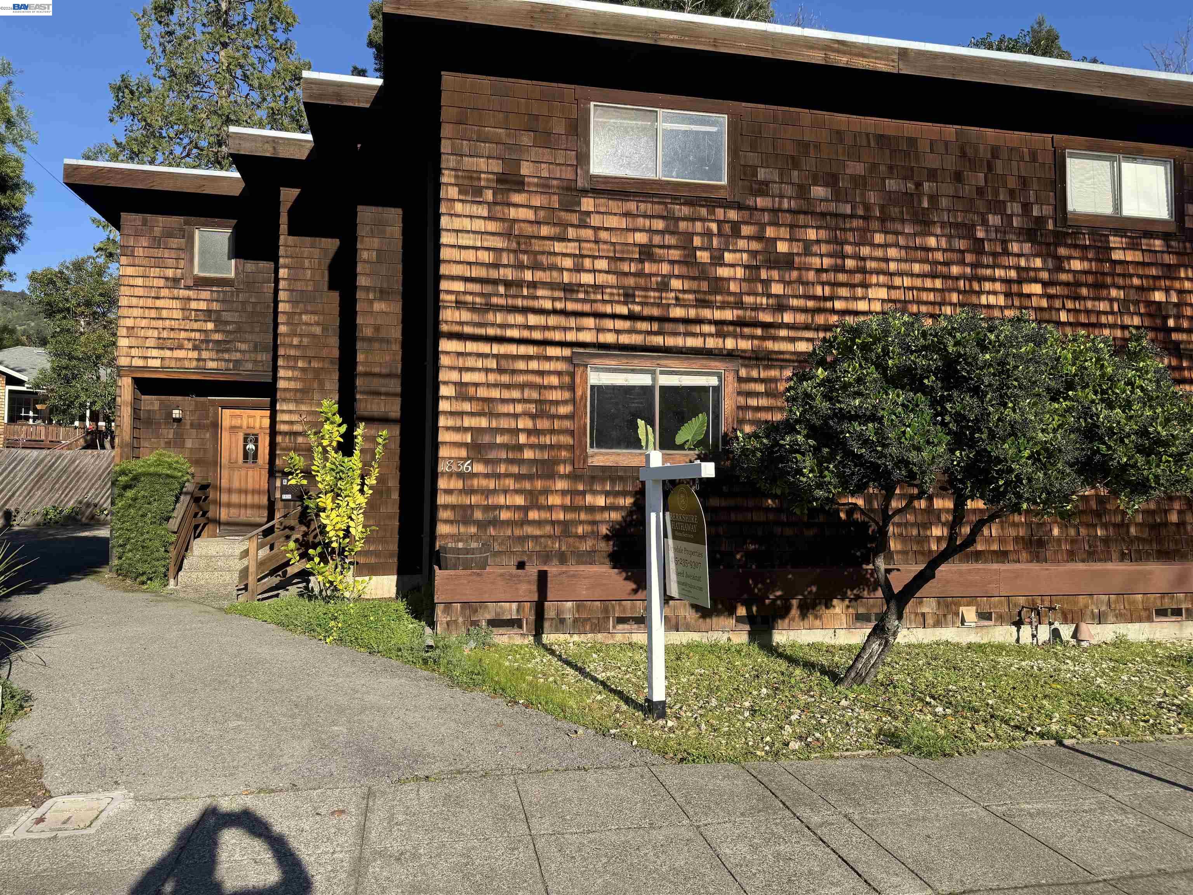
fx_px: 827
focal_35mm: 24
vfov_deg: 56.8
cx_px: 596
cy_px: 448
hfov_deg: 71.6
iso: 80
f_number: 1.78
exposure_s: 1/2710
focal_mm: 6.76
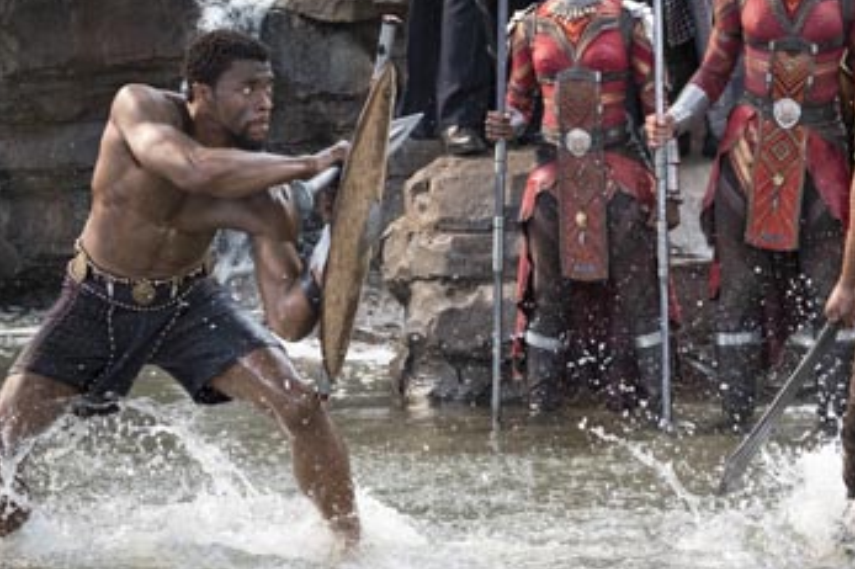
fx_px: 3964
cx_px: 552
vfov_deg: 8.2
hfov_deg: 12.3
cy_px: 275
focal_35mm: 167
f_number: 4.5
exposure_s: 1/500
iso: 2500
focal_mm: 77.3
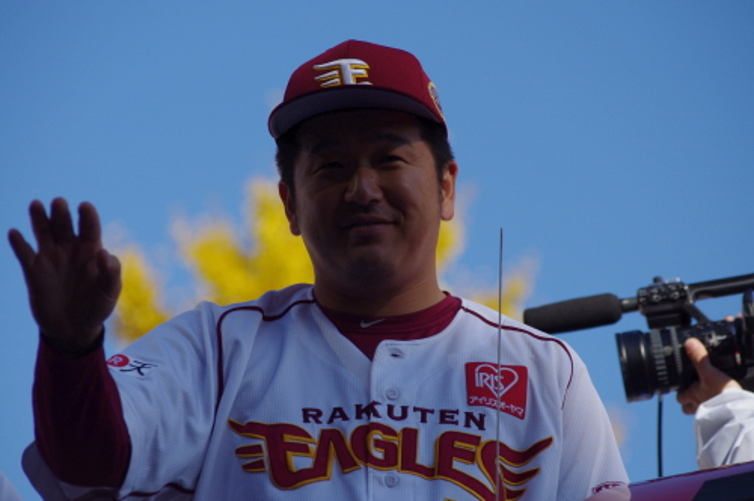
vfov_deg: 5.4
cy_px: 250
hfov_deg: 8.1
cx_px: 377
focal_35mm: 255
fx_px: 5334
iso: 400
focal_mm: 170
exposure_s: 1/1600
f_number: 7.1
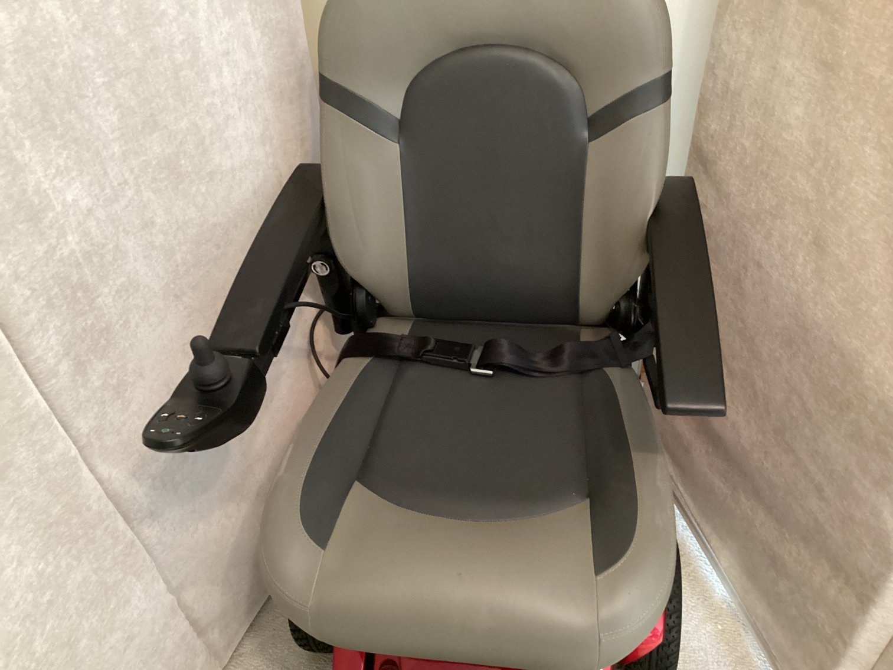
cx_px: 446
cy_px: 335
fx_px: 800
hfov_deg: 58.3
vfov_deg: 45.4
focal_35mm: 31
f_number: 2.4
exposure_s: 1/30
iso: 500
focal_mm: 3.3
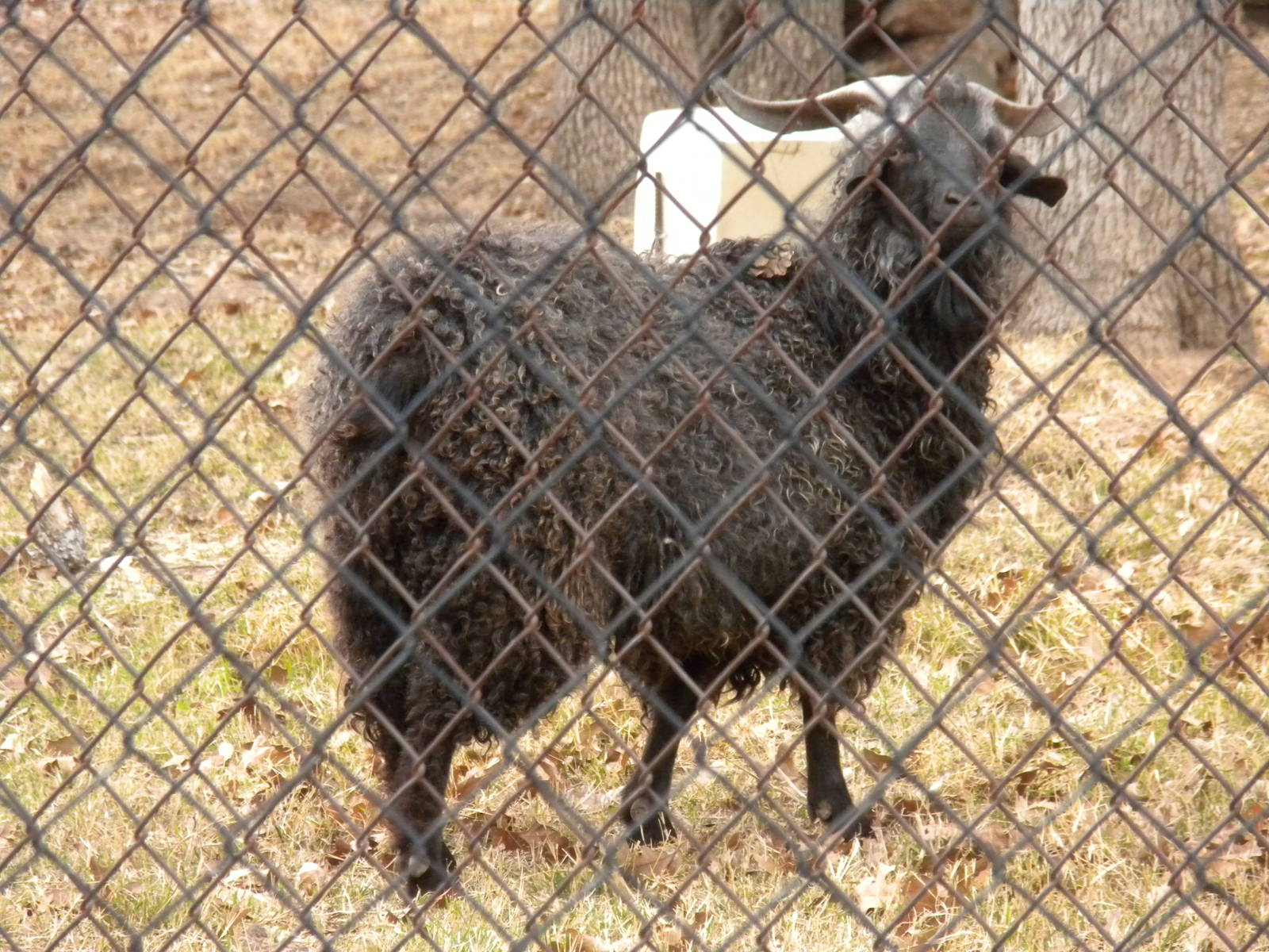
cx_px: 634
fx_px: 9531
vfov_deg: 5.7
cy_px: 476
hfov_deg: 7.6
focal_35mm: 260
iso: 400
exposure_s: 1/231
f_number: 5.3
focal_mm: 46.2
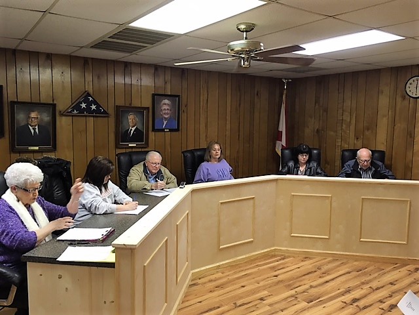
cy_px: 158
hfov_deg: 61.7
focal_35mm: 29
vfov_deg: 48.2
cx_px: 210
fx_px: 351
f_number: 2.2
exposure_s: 1/30
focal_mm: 4.15
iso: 80
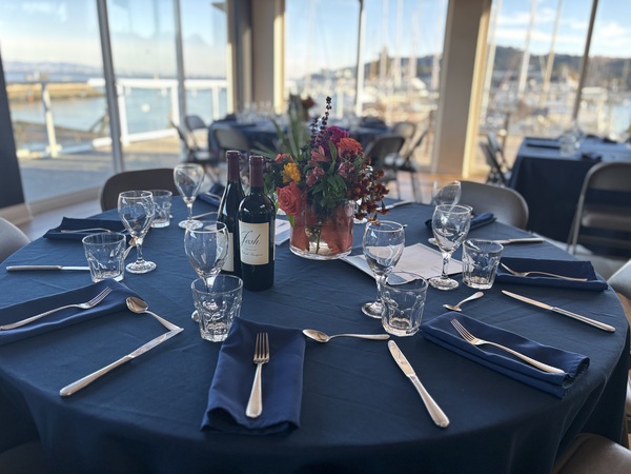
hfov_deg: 67.3
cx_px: 316
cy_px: 237
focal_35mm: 26
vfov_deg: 53.1
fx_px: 474
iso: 32
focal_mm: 5.96
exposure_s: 1/138
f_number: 1.6
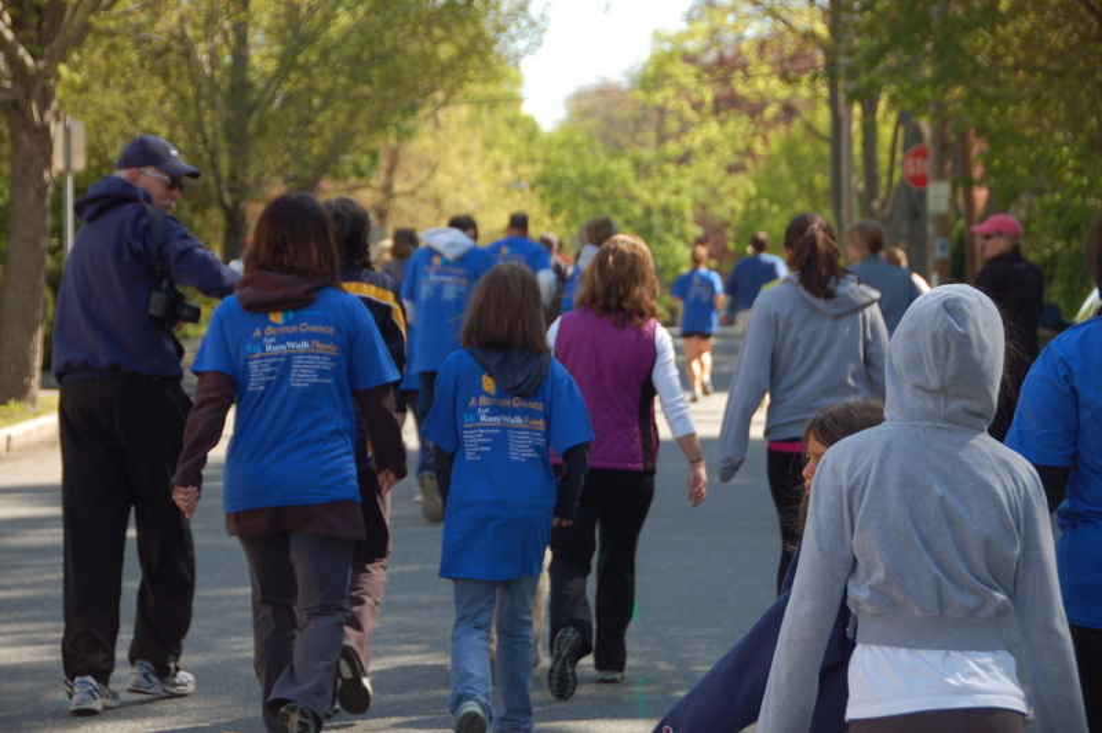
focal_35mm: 123
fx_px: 3762
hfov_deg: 16.7
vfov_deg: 11.1
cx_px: 551
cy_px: 366
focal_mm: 82
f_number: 5.3
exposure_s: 1/250
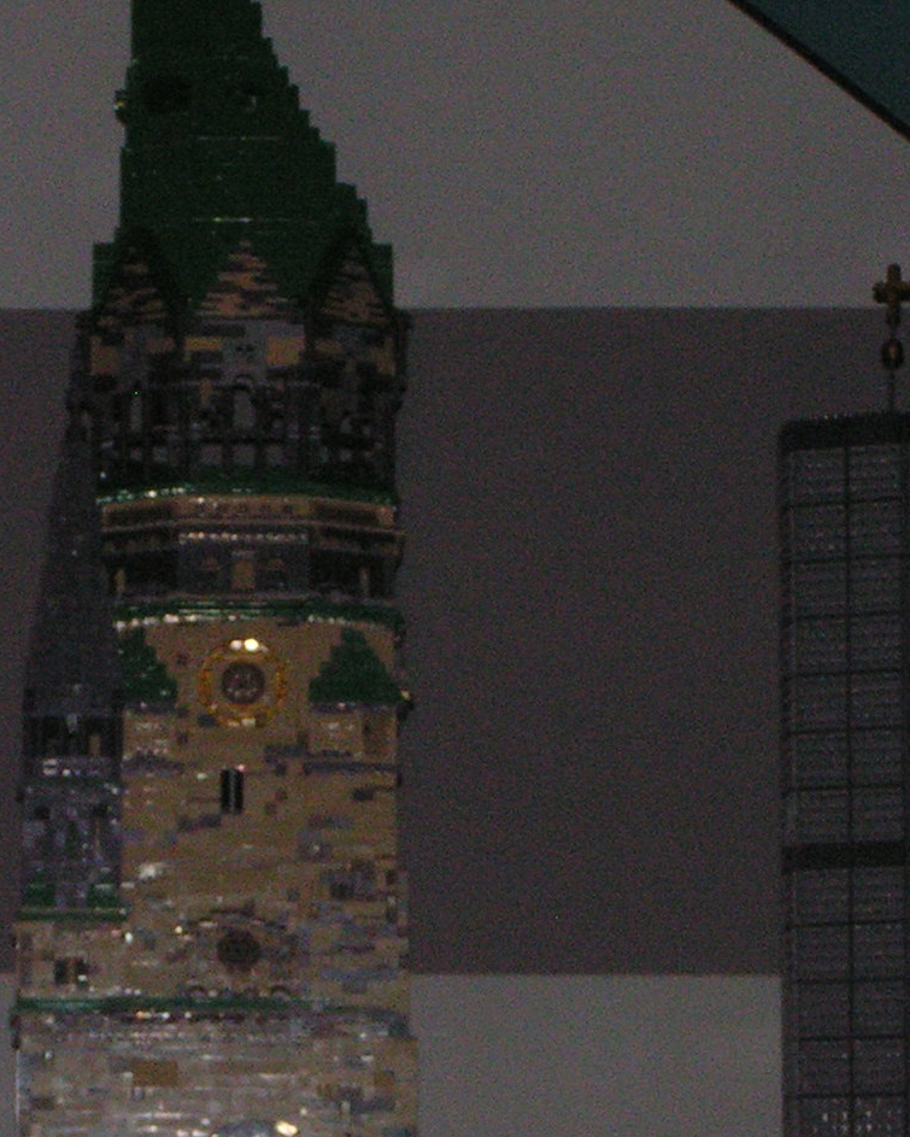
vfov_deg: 8.7
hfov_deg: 7.0
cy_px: 914
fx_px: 7436
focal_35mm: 221
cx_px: 199
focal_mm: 15.6
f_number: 3.2
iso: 200
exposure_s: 1/100
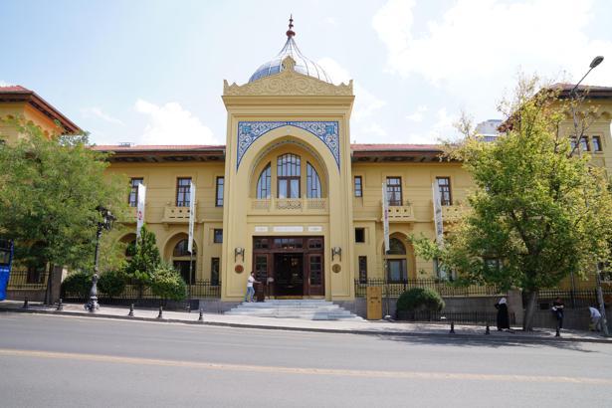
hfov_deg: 73.7
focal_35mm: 24
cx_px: 306
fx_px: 408
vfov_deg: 53.1
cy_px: 204
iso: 100
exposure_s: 1/100
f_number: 8
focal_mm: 24
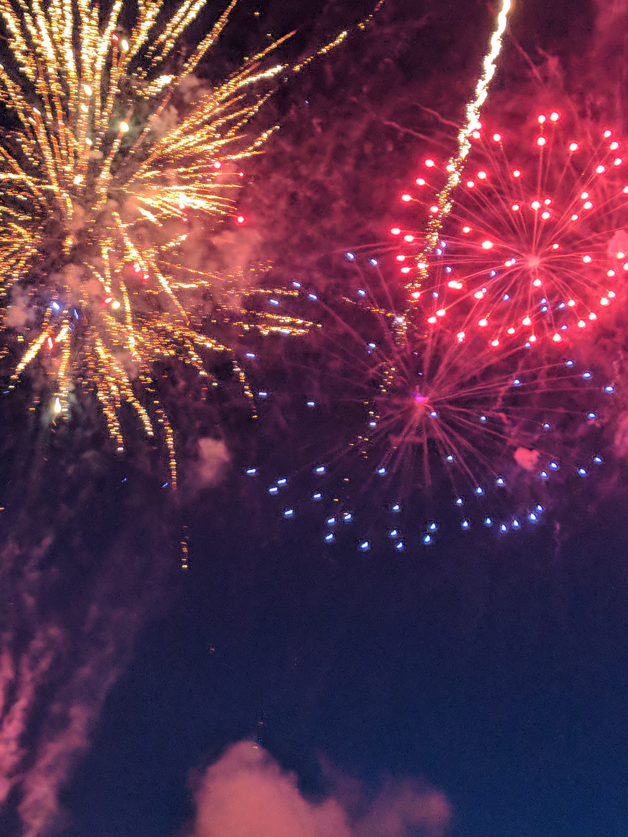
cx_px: 204
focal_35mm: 51
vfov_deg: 37.0
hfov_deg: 28.4
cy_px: 258
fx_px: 1234
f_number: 1.8
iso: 400
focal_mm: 4.44
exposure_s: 1/40.1
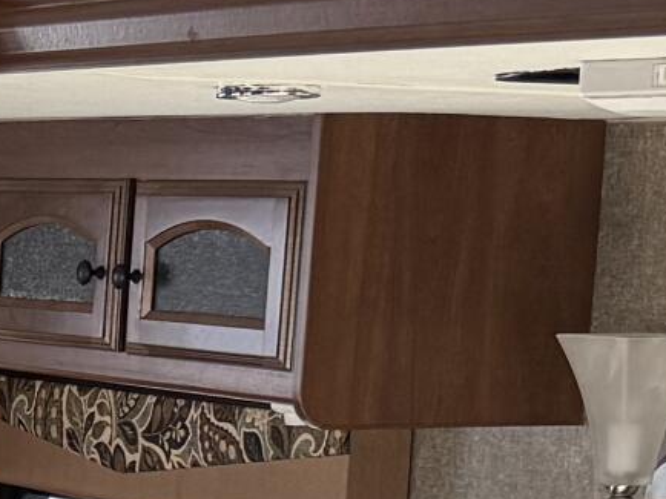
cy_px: 771
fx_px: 3192
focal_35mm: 166
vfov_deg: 8.7
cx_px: -618
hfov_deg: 11.0
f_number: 1.78
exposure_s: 1/110
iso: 200
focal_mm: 6.76
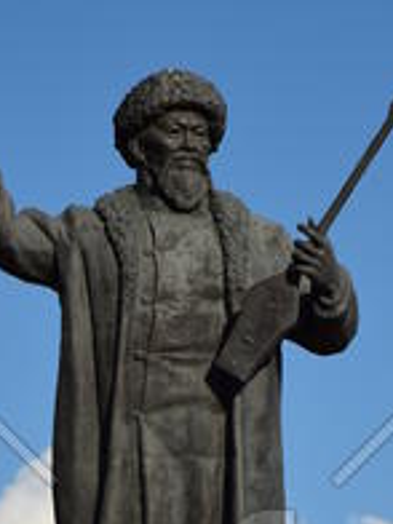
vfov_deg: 4.4
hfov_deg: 3.3
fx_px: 6788
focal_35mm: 448
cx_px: 194
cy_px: 623
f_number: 6.3
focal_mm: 105
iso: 100
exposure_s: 1/640
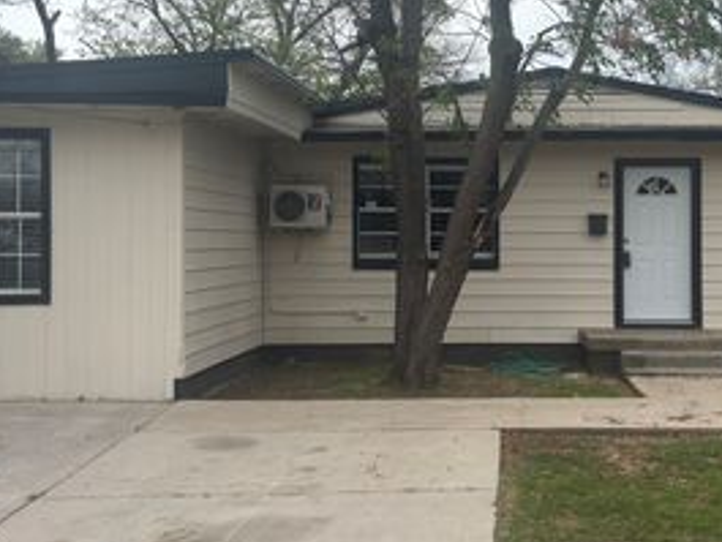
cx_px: 518
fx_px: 1022
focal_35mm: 49
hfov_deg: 38.2
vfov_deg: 29.6
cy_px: 225
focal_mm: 5.96
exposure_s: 1/2710
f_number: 1.6
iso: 50
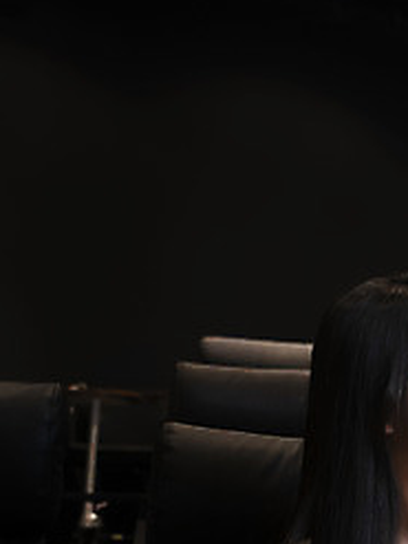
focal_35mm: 56
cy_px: 407
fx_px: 881
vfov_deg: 33.7
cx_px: 642
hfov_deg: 21.2
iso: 1250
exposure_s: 1/100
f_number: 2.8
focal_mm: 24
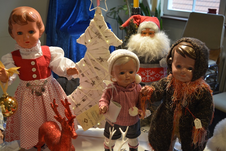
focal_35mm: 38
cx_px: 113
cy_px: 76
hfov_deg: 51.3
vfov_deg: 35.5
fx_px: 235
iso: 400
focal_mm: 25
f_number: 5
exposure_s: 1/100
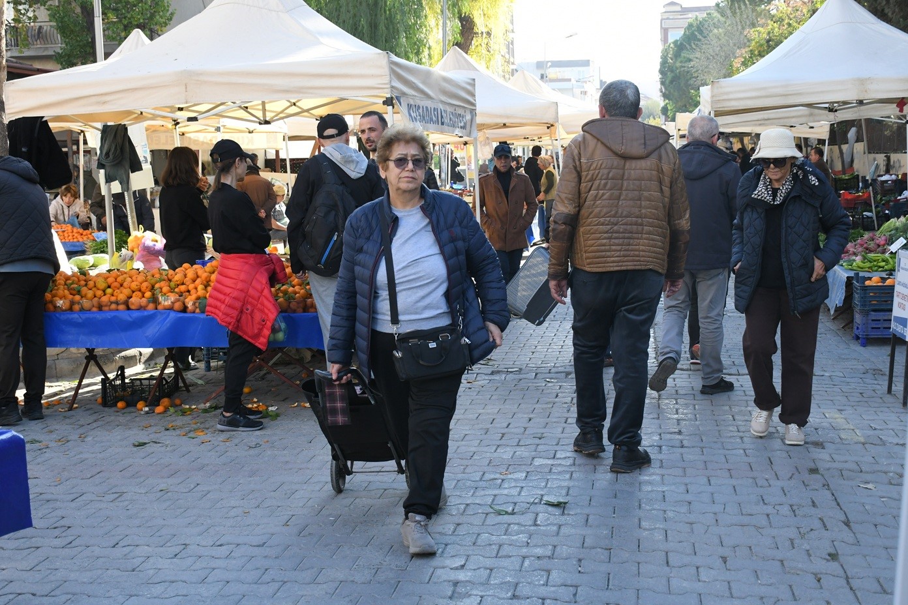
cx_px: 454
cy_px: 302
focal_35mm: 48
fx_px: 1211
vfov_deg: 28.1
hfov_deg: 41.1
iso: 1250
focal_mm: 32
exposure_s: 1/1000
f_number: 5.6
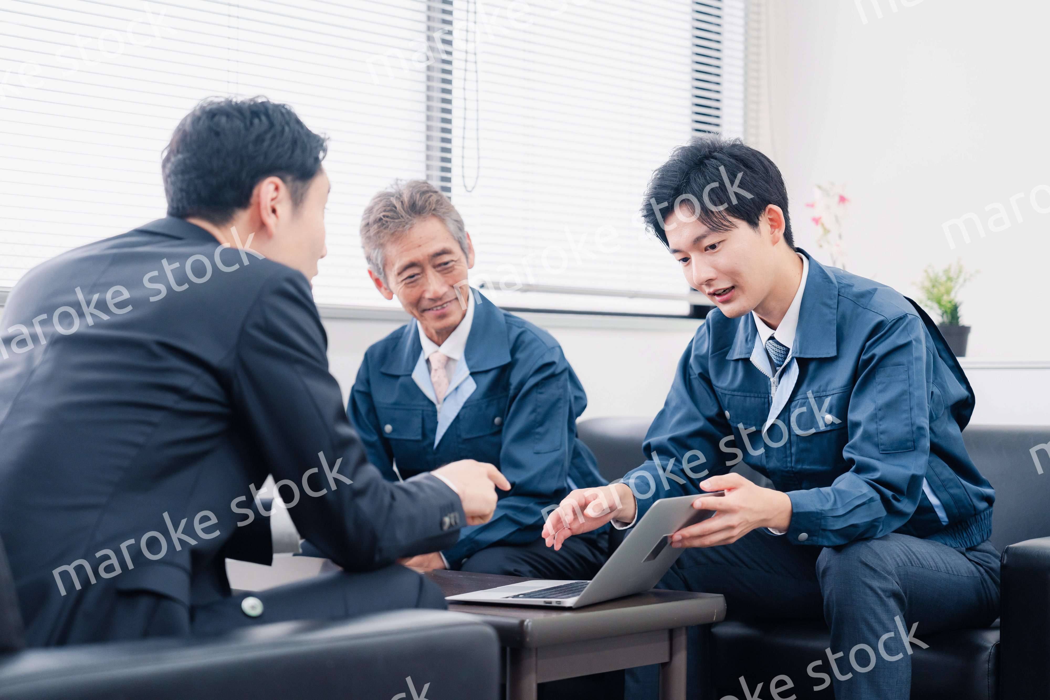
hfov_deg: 28.8
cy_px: 350
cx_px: 525
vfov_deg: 19.5
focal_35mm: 70
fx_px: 2042
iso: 500
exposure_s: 1/320
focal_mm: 70
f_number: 2.8
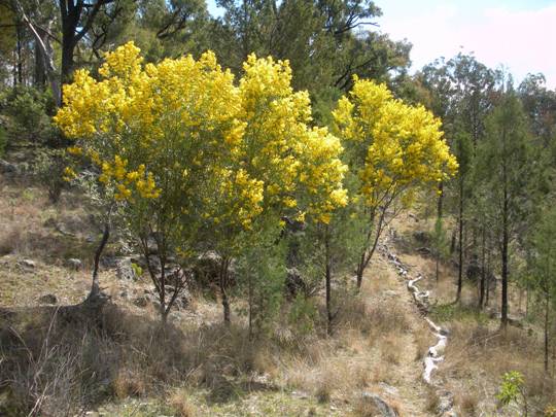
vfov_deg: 40.7
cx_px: 278
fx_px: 562
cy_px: 208
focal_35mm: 35
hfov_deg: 52.6
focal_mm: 6.3
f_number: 3.5
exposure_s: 1/267
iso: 64
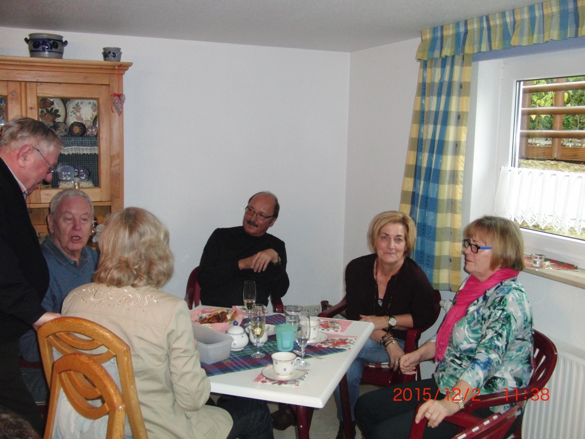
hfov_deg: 50.1
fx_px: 625
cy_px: 220
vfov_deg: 38.7
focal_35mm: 37
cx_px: 292
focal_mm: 6.42
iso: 400
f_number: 3.6
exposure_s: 1/50
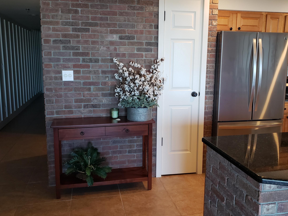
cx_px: 152
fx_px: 266
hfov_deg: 56.8
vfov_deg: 44.1
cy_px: 102
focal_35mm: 32
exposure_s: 1/60
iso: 200
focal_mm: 4.3
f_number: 2.4
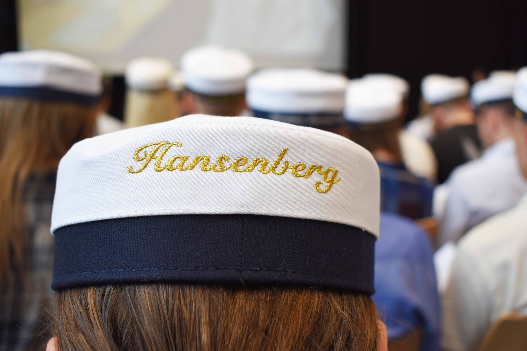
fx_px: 703
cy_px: 176
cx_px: 264
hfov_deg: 41.1
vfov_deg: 28.1
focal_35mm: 48
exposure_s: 1/100
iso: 400
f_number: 5
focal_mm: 32
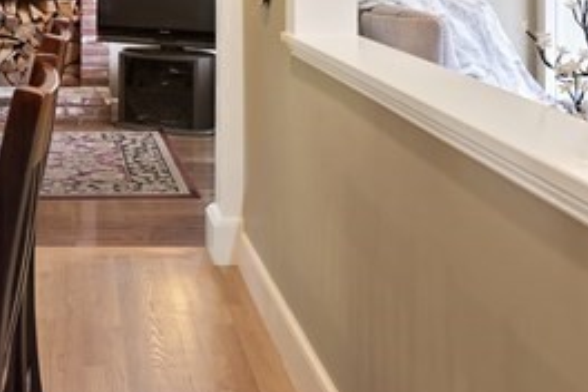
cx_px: 89
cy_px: -61
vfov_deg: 20.7
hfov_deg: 31.3
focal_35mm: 62
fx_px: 1013
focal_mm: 16
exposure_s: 1/4
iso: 320
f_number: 6.3
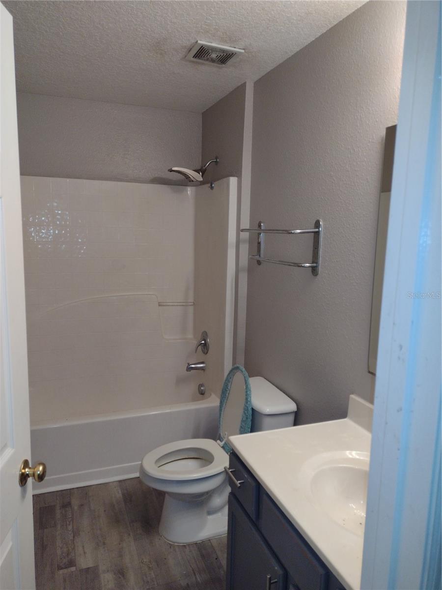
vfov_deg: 65.3
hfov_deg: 51.4
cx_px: 221
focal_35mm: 27
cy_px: 295
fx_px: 460
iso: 139
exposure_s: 1/60
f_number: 1.7
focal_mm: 4.71
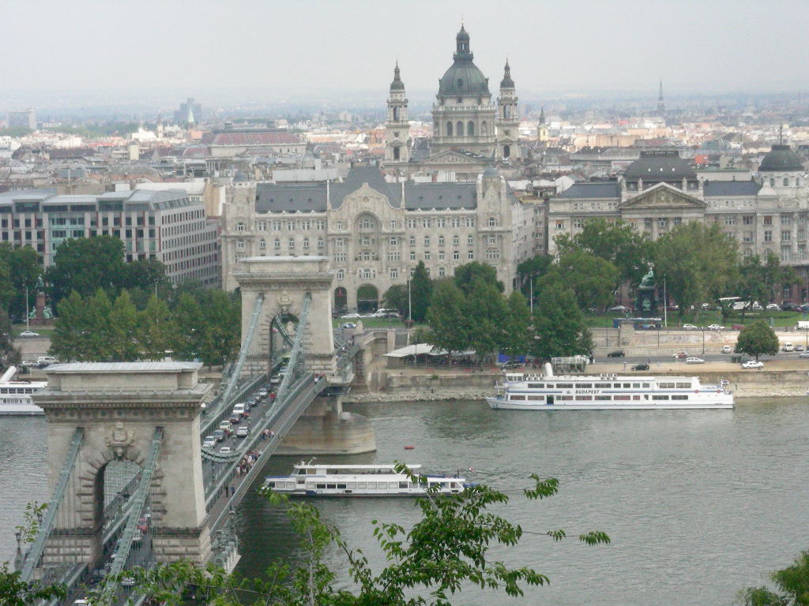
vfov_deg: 13.1
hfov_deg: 17.4
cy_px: 303
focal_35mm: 113
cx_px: 404
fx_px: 2641
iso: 400
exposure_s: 1/577
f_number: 6.8
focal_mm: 18.9
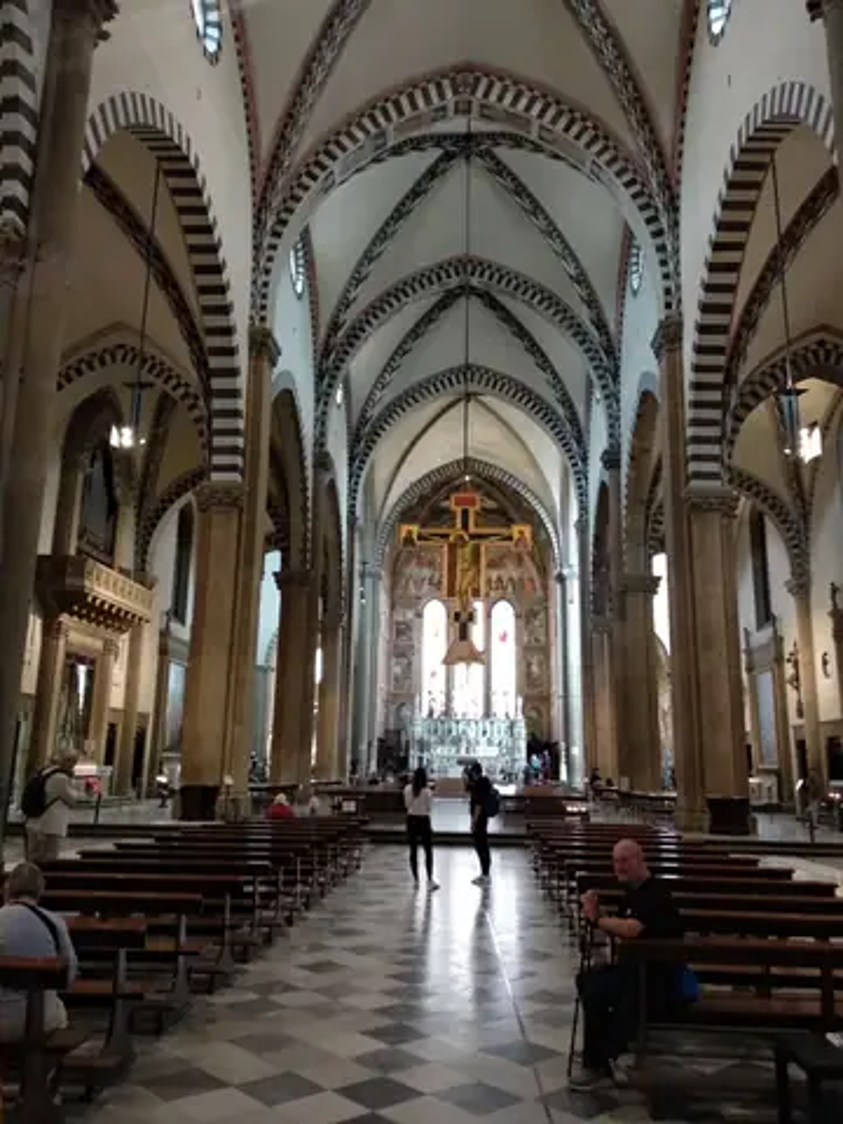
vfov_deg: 67.3
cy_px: 562
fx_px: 844
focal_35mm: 26
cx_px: 422
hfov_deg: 53.1
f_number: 2.2
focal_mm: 3.81
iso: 1250
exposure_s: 1/17
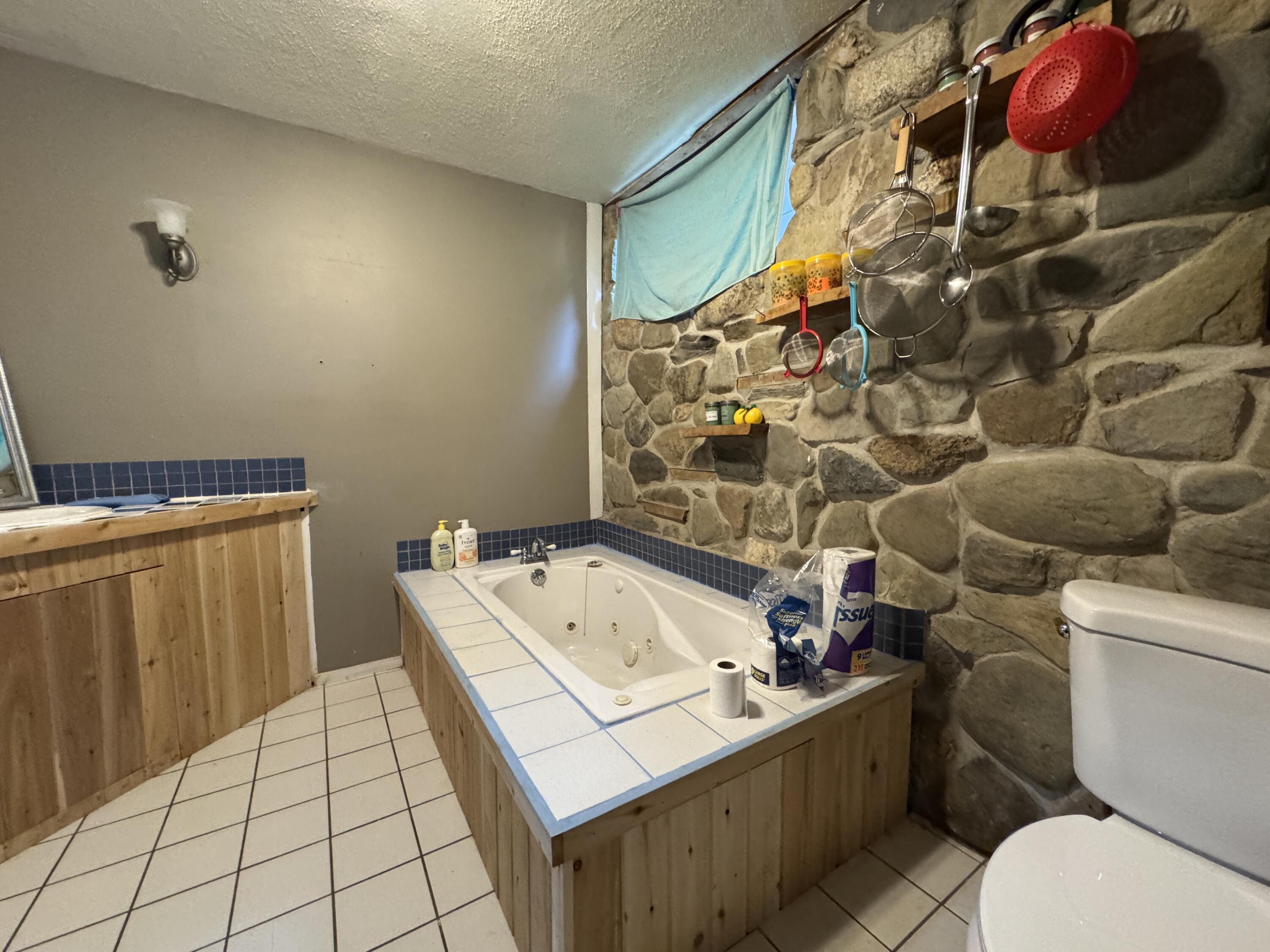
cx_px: 635
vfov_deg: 85.7
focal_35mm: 14
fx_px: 514
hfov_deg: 102.1
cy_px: 476
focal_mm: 2.22
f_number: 2.2
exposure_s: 1/60
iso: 640
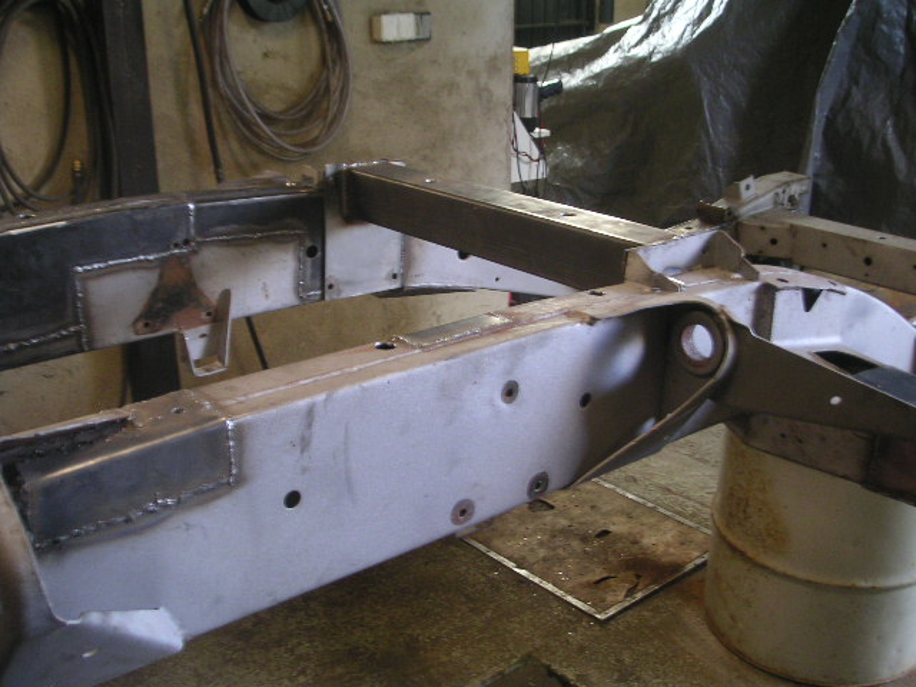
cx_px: 458
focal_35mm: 38
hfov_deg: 49.0
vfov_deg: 37.7
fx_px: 1006
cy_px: 344
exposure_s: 1/8
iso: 100
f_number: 2.8
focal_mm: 6
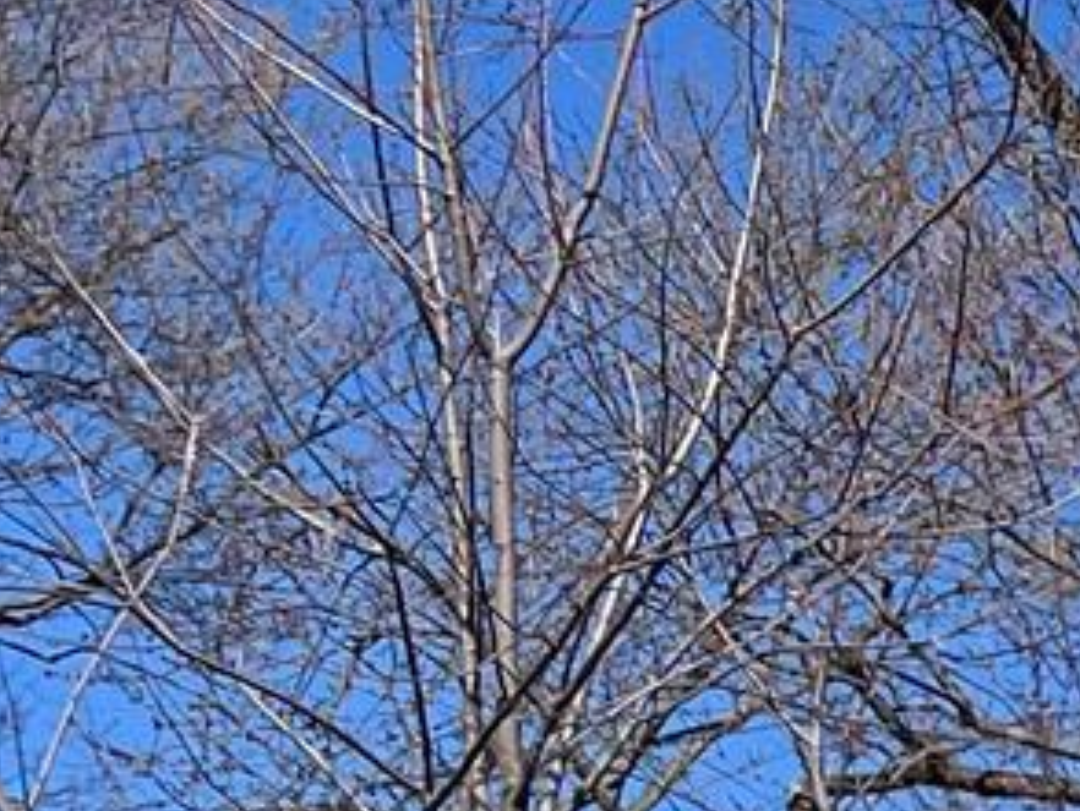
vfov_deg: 8.0
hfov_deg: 8.6
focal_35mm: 181
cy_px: 1405
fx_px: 5652
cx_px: 3523
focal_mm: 5.7
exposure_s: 1/6993
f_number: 1.5
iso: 50
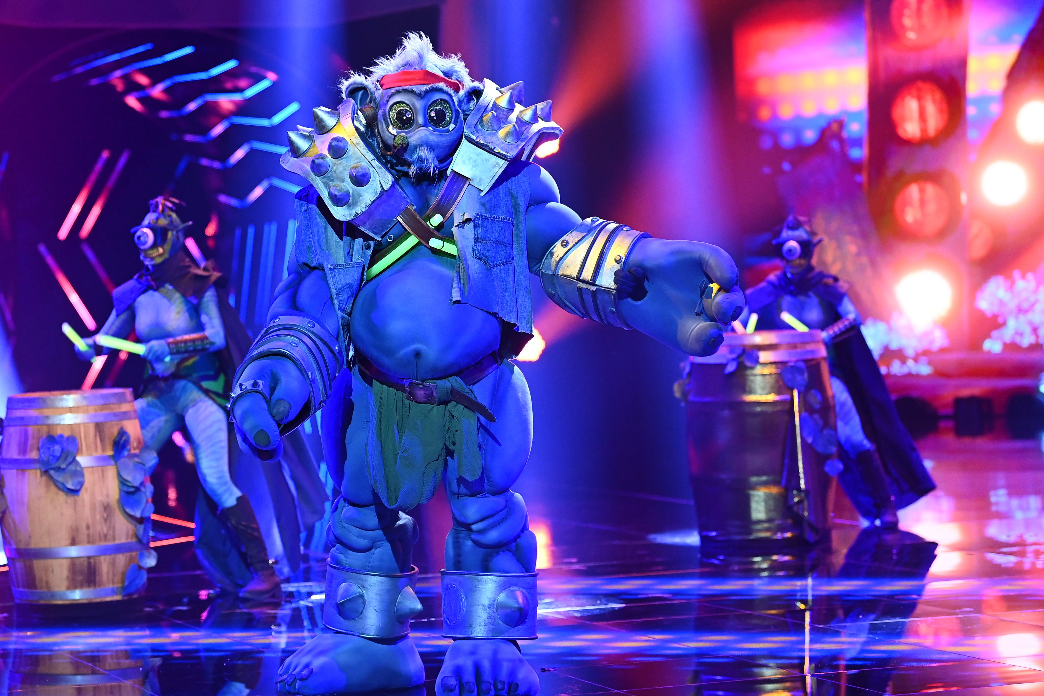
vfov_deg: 12.0
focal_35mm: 114
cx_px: 472
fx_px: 3306
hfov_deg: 17.9
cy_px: 348
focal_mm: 102
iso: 3200
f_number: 2.8
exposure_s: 1/400
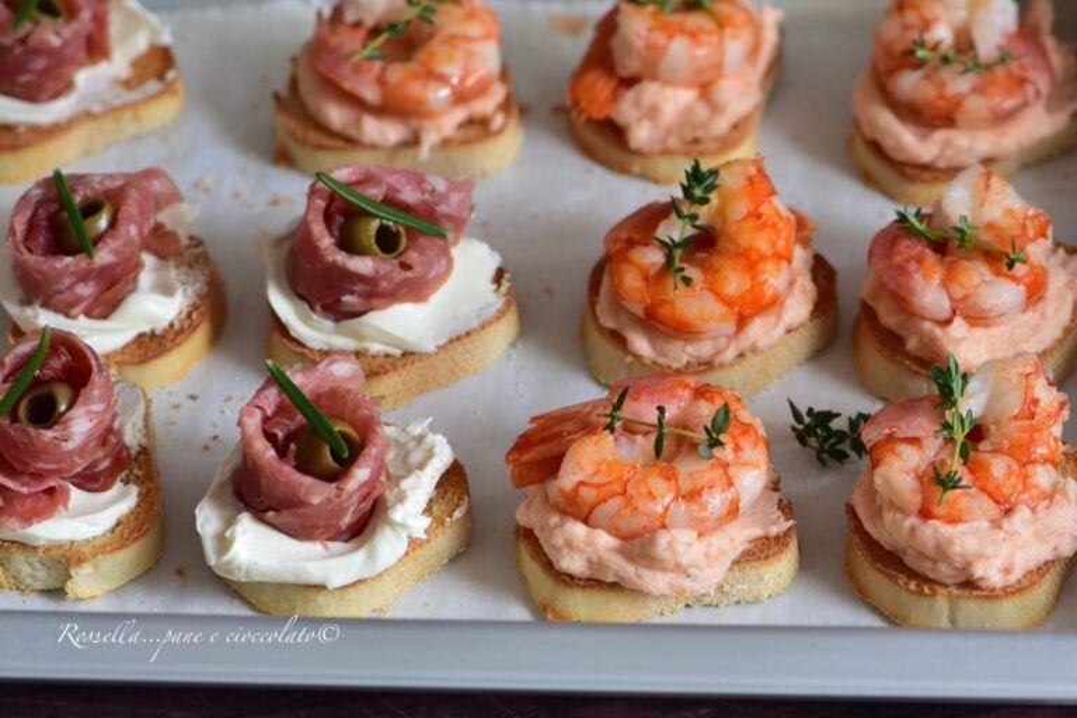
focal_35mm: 158
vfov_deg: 8.7
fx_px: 4712
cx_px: 538
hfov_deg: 13.0
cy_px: 359
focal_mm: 105
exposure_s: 1/13
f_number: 5.6
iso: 640
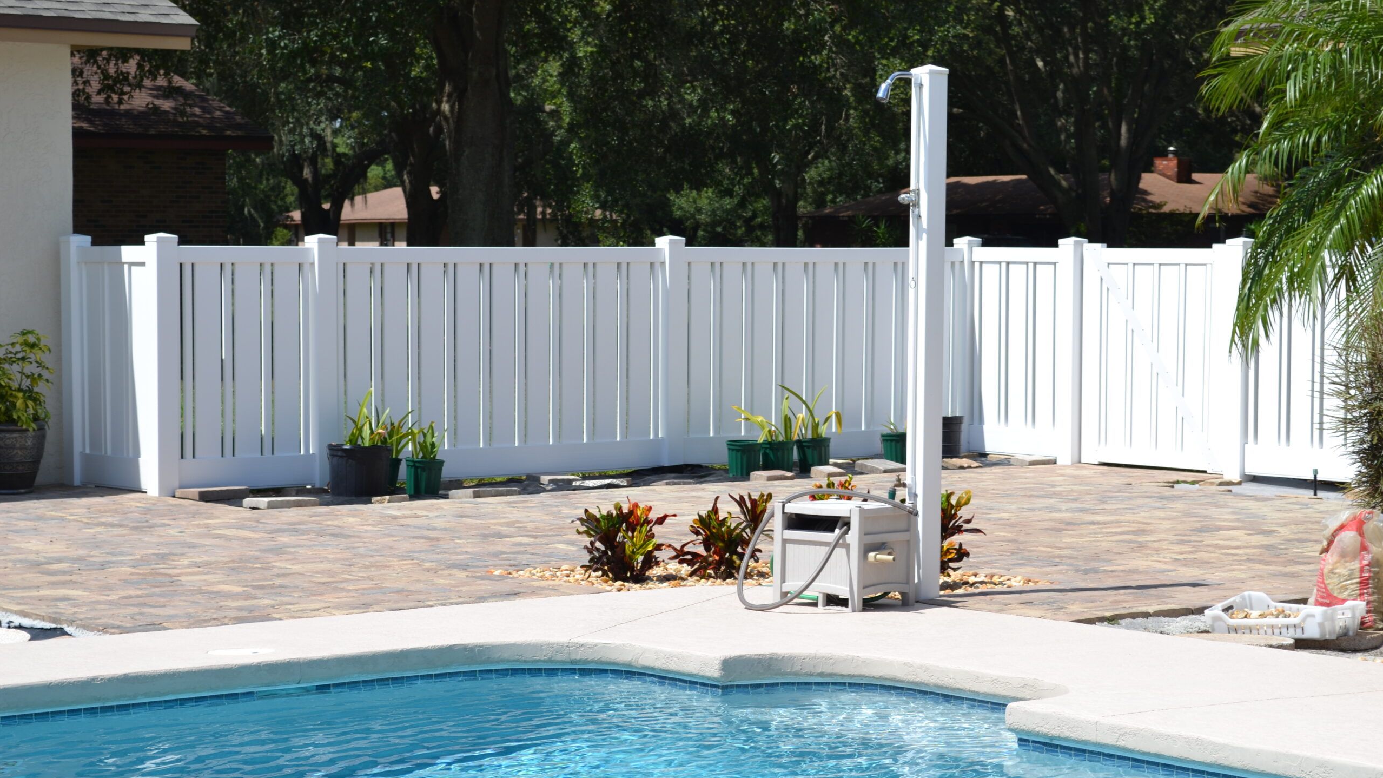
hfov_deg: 24.6
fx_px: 3173
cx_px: 691
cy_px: 435
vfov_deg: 14.0
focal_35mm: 87
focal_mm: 55
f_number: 8
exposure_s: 1/320
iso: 100
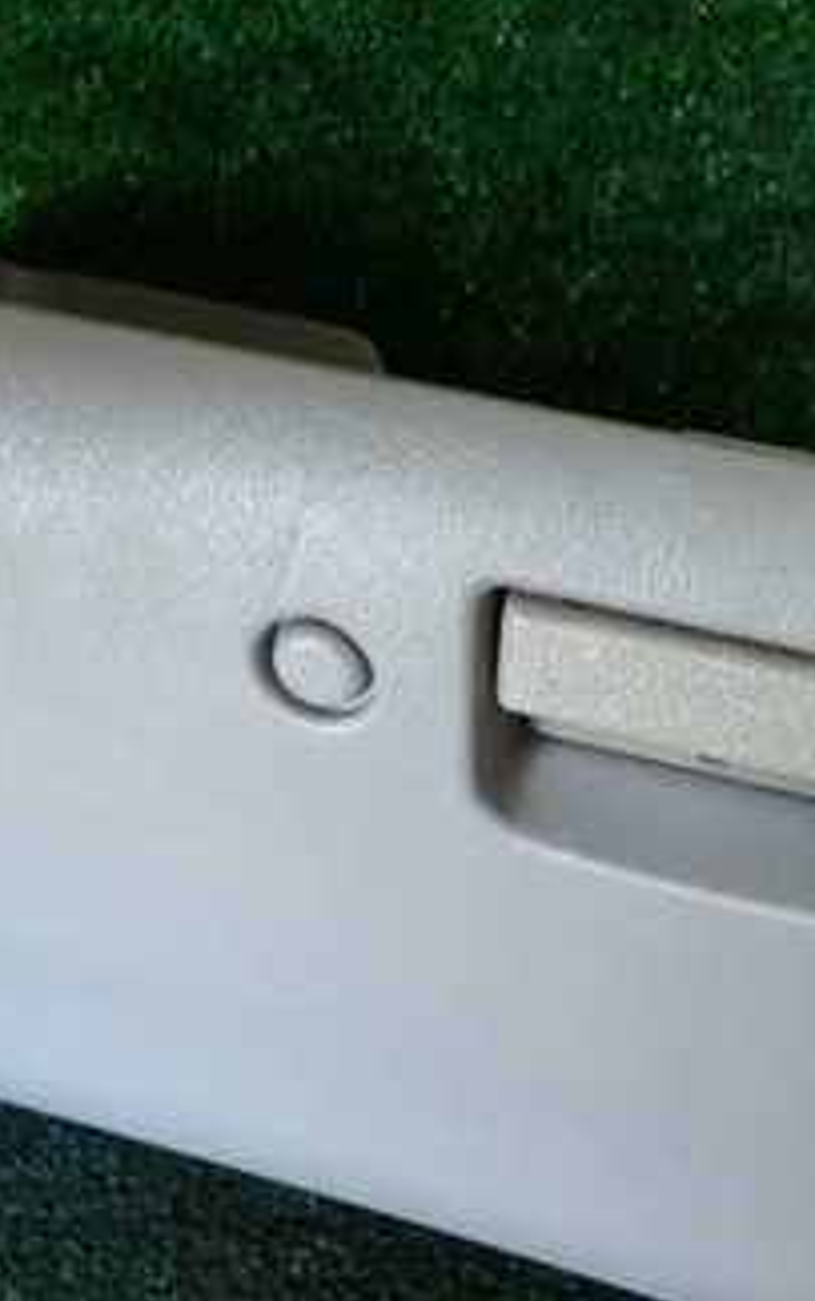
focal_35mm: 49
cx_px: 546
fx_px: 1738
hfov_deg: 26.2
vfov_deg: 41.0
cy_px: 667
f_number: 2
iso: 200
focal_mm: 4.5
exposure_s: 1/40
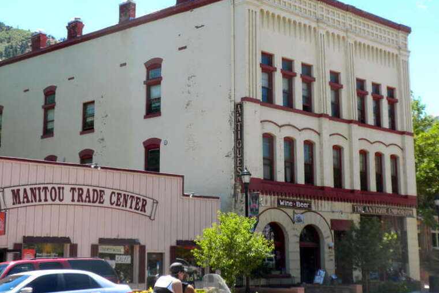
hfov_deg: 35.1
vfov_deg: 23.8
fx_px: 695
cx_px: 222
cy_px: 126
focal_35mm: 57
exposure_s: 1/232
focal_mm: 9.1
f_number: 4.3
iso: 64
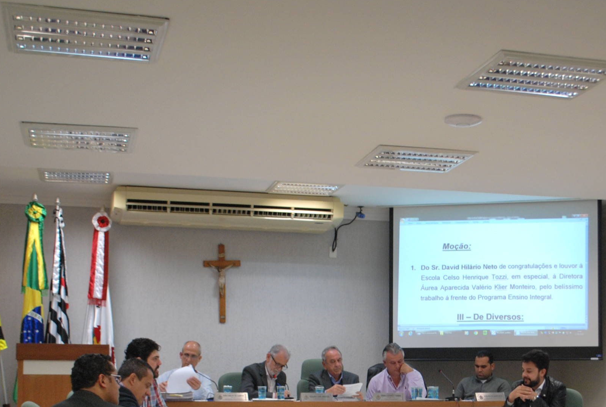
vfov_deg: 20.7
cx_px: 397
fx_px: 1097
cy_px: 344
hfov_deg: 30.7
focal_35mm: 65
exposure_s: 1/80
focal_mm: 24
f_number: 4.2
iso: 400
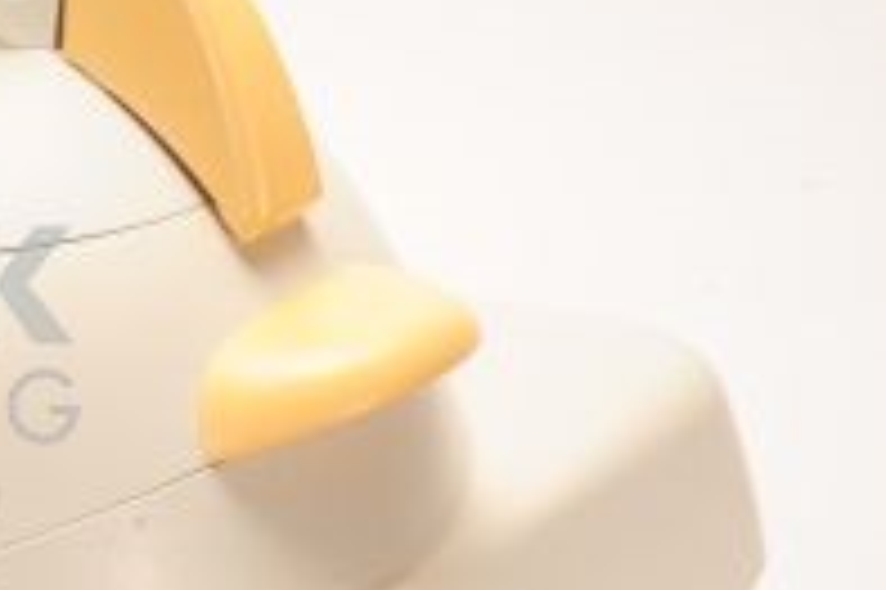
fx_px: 3738
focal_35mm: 152
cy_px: 336
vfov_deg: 9.0
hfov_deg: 12.9
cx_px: -369
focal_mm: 50
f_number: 18
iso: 320
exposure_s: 1/125
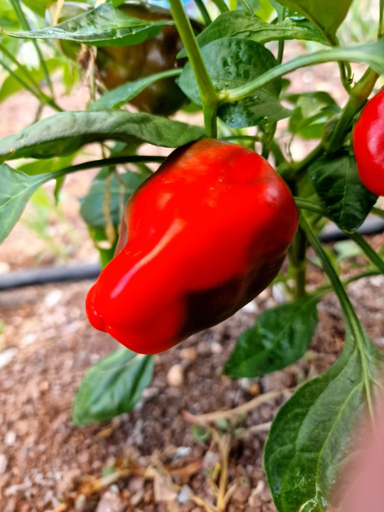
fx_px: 340
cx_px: 192
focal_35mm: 23
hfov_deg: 58.9
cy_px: 256
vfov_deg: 73.9
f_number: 1.8
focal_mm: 6.4
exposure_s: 1/50
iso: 160
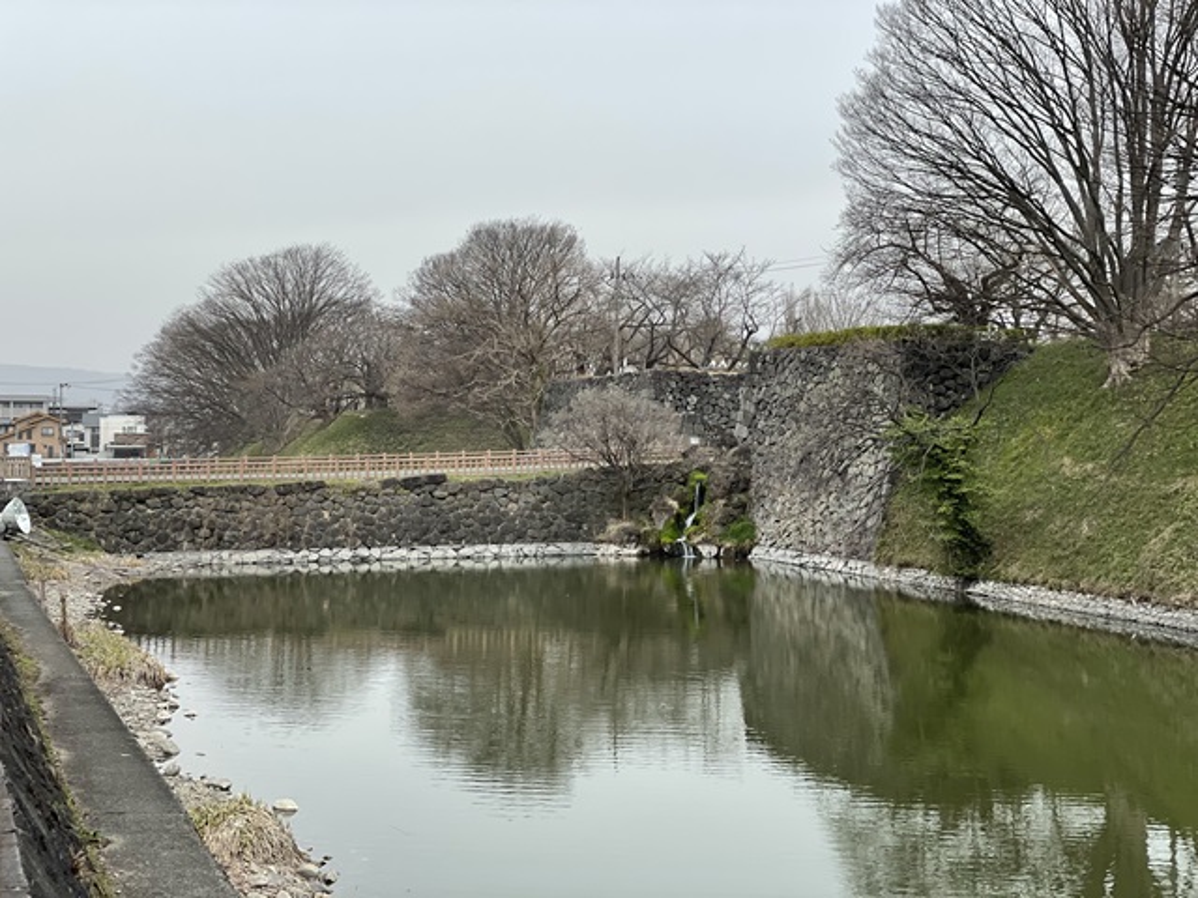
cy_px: 449
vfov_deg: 28.0
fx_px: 1800
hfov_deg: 36.8
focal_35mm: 52
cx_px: 599
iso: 25
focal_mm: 6
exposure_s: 1/841
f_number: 2
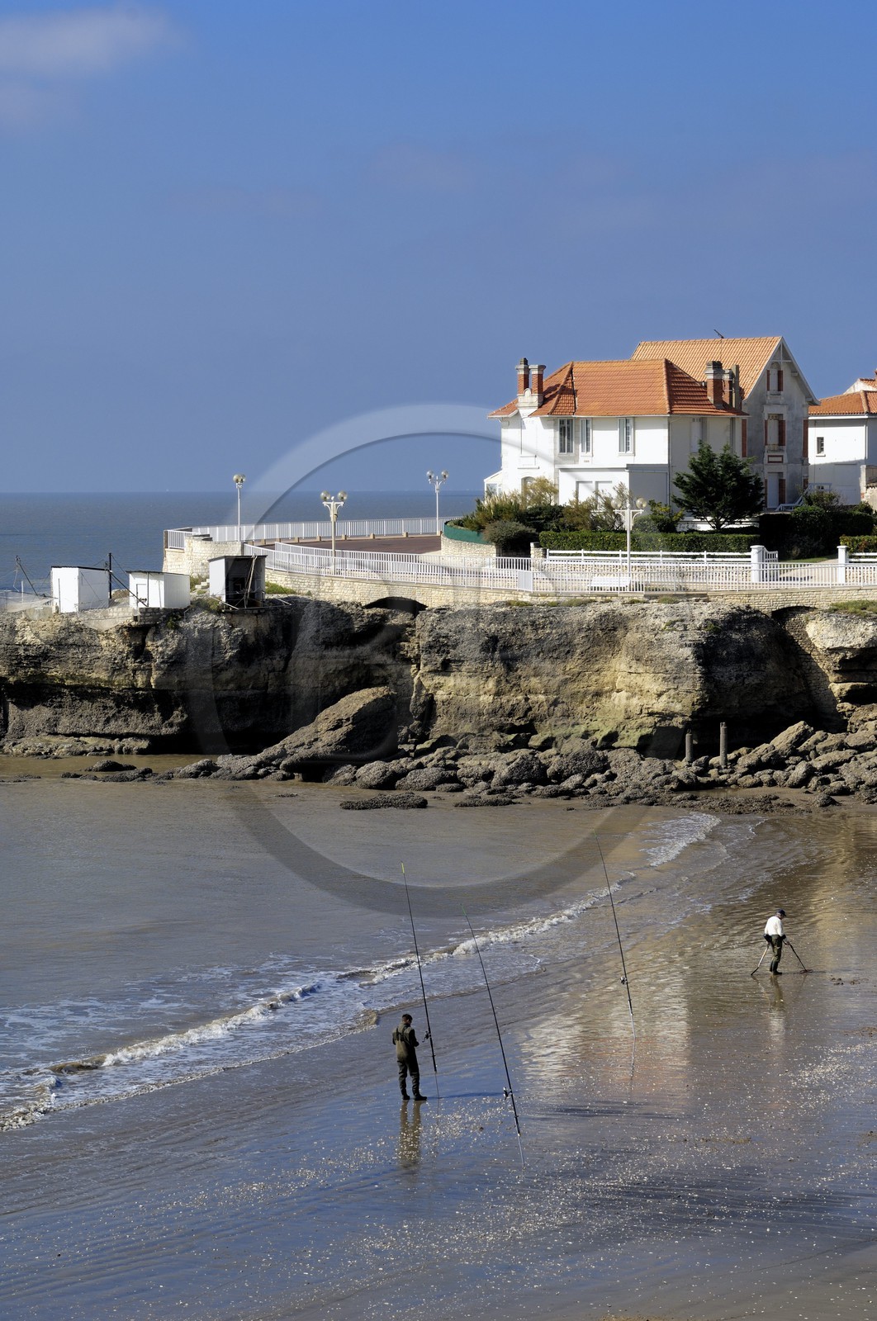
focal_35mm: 105
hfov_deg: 13.0
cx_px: 438
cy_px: 660
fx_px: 3848
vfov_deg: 19.5
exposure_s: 1/160
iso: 100
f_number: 9.5
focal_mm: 70
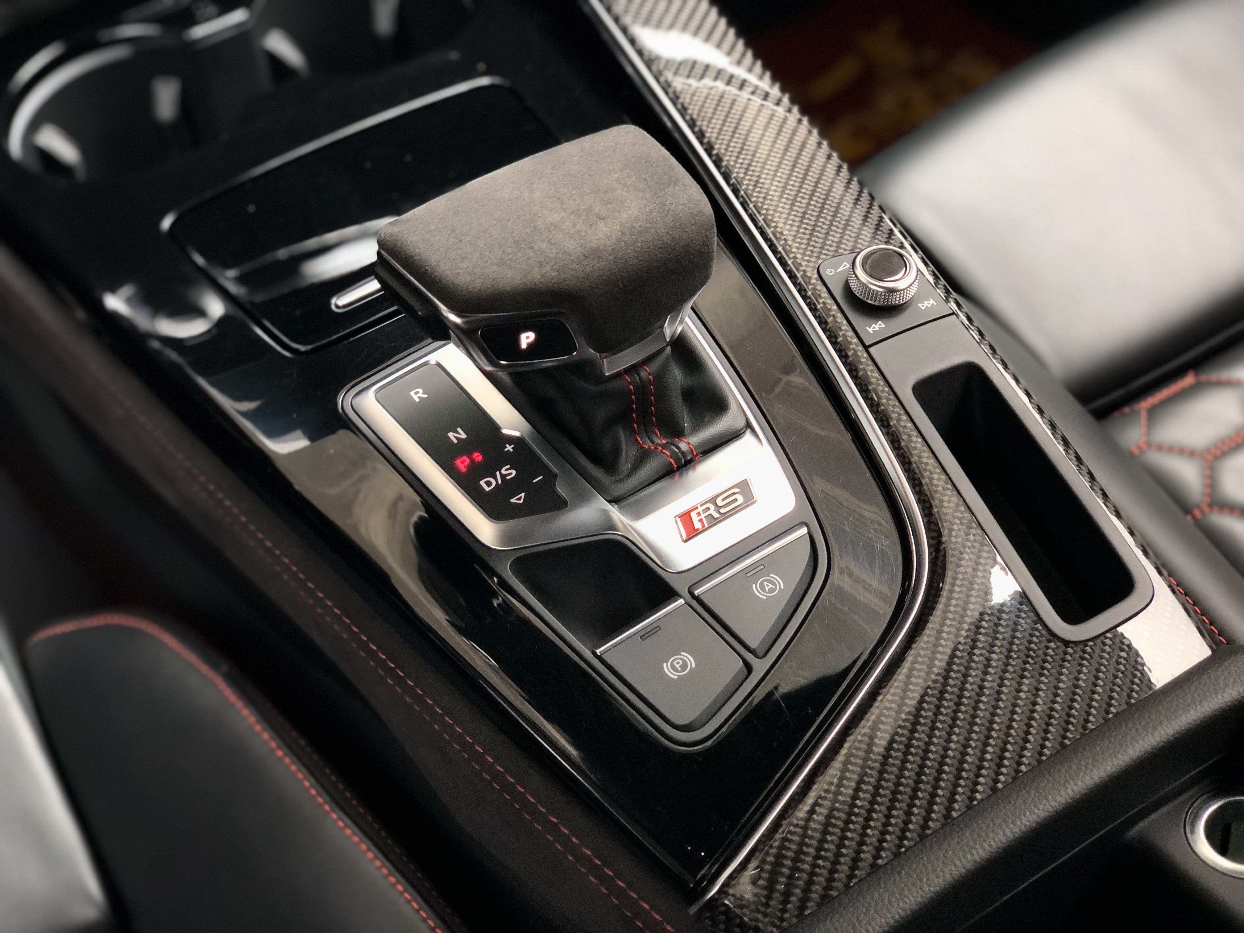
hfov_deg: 36.8
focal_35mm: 52
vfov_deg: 28.0
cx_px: 622
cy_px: 466
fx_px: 1869
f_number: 2.4
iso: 100
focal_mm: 6
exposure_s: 1/30
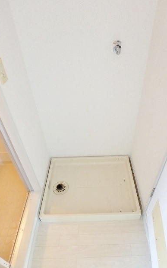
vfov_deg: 77.1
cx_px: 91
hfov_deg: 52.9
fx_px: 167
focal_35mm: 23
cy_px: 136
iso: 800
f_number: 3.5
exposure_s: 1/30
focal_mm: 3.7
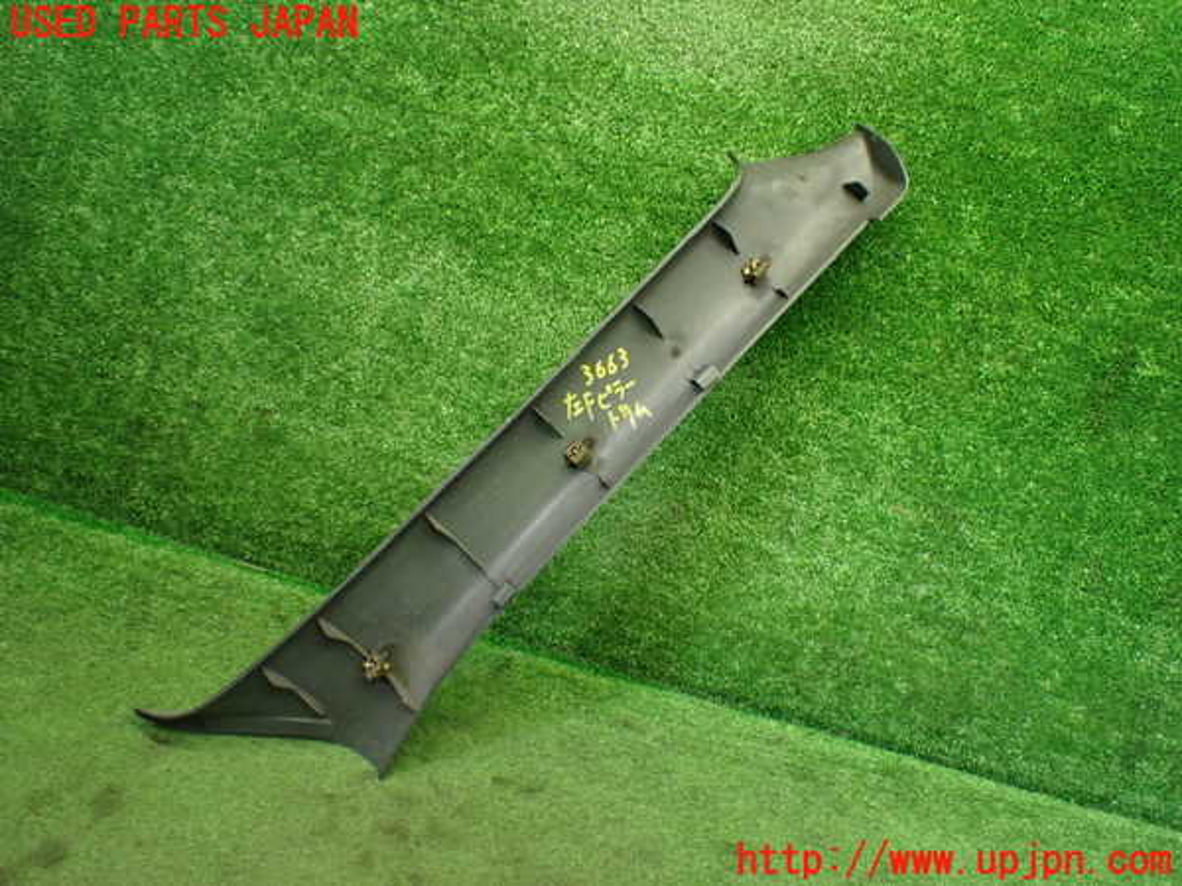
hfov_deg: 60.0
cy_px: 443
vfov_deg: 46.8
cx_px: 591
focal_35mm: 30
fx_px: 1024
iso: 800
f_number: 2.3
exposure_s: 1/125
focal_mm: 5.4
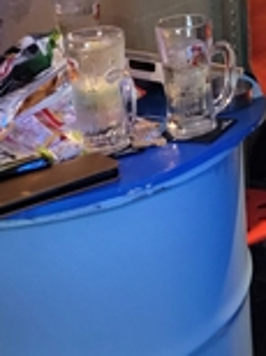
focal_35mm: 88
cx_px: 430
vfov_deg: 21.1
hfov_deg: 15.2
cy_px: -44
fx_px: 904
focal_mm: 5.4
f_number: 1.8
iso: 800
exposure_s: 1/24
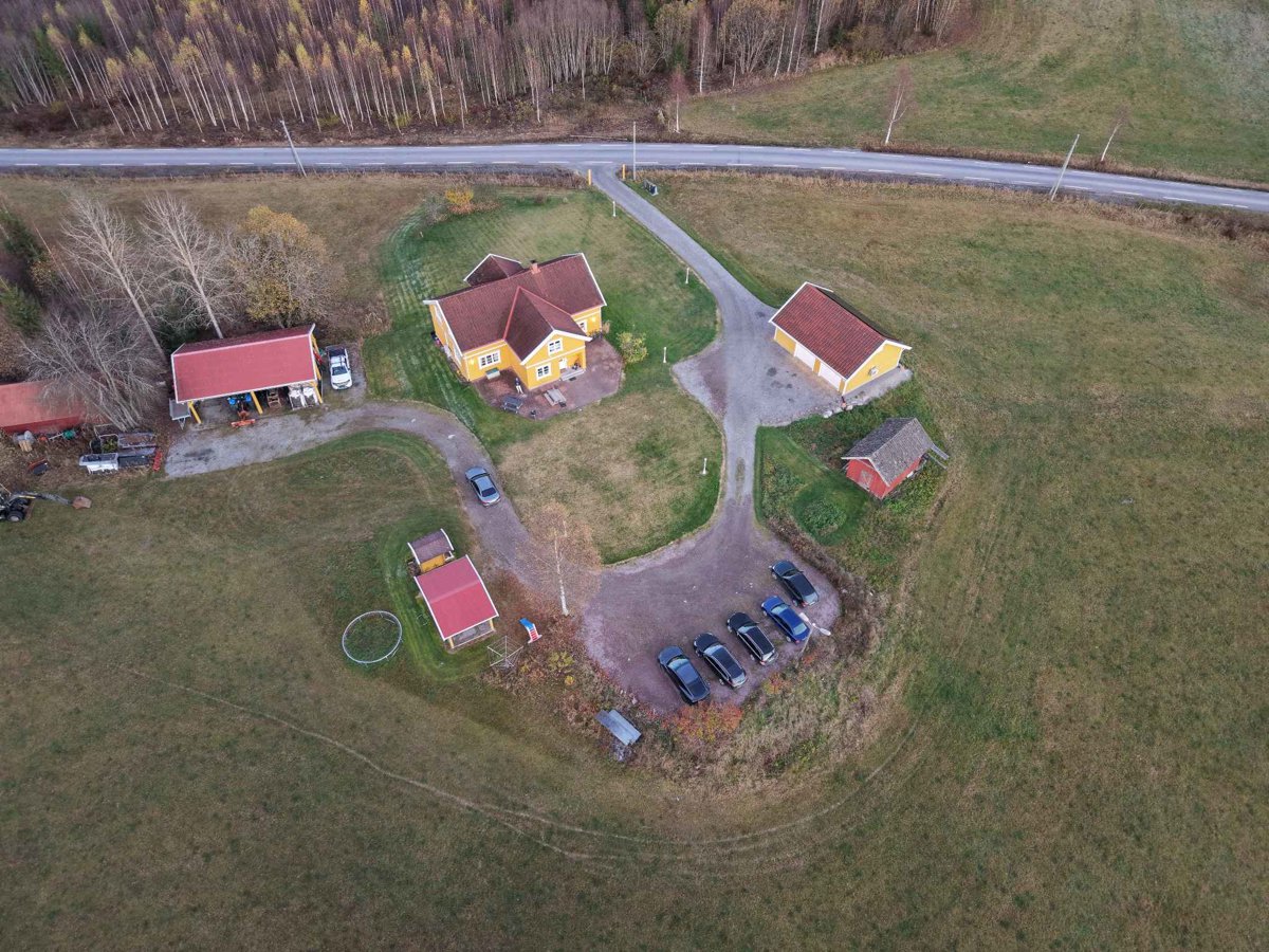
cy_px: 476
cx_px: 634
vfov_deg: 56.8
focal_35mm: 24
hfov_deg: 71.6
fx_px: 880
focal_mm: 8.67
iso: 250
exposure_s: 1/25
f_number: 1.8
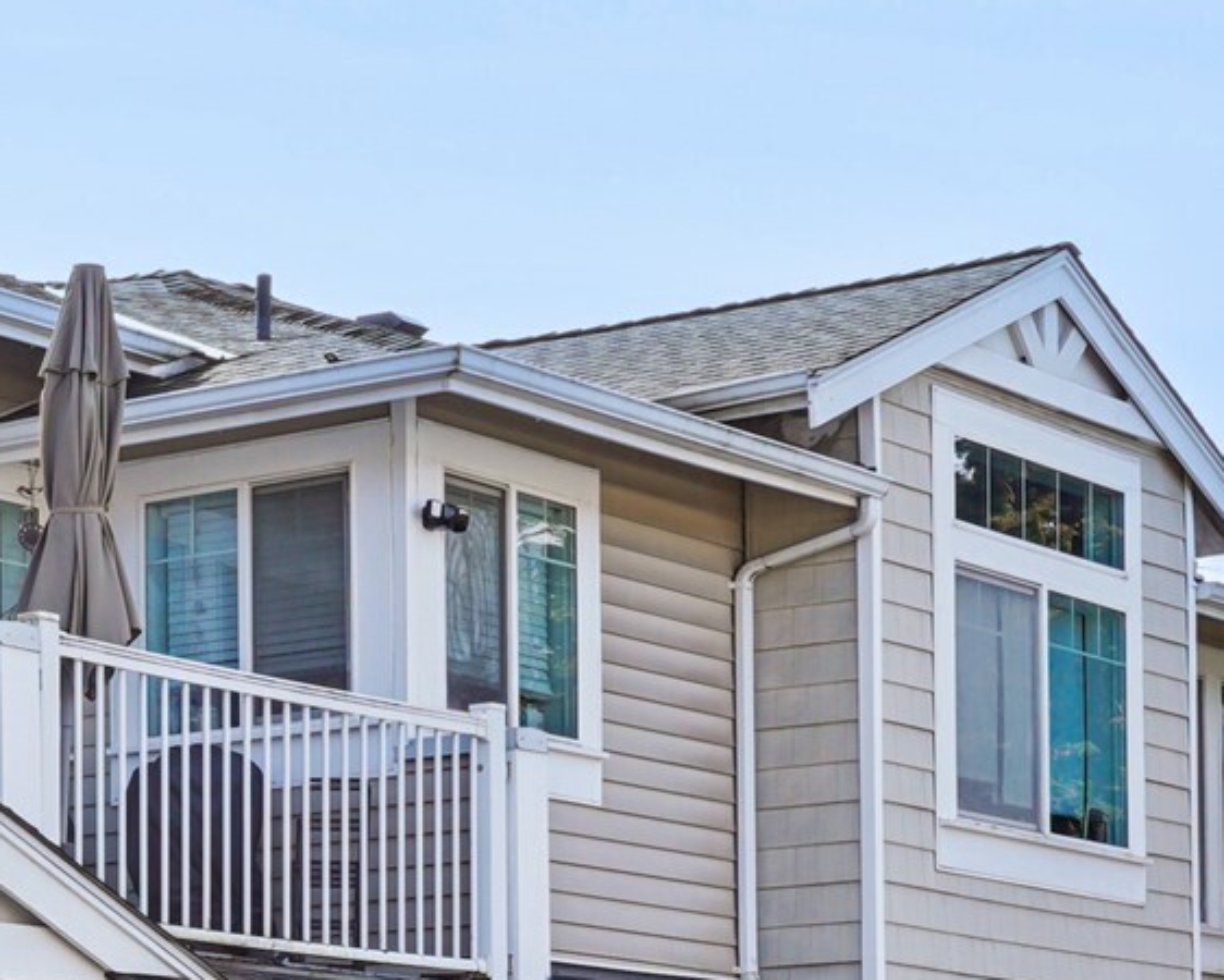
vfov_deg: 12.8
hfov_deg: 15.6
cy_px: 929
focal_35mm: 119
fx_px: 4312
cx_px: -215
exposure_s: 1/125
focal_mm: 28
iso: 160
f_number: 8
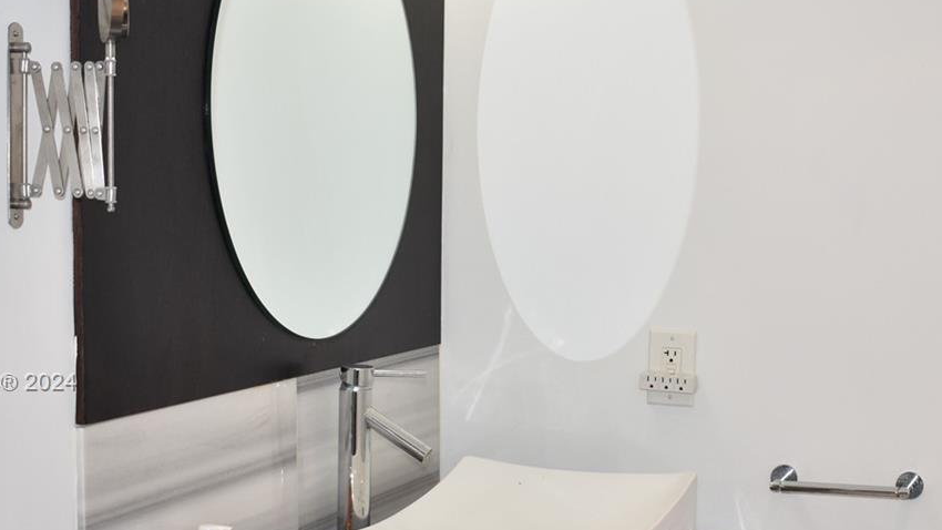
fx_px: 1698
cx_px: 608
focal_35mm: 68
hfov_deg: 30.8
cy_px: 384
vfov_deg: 17.6
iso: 320
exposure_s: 1/60
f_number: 3.8
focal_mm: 23
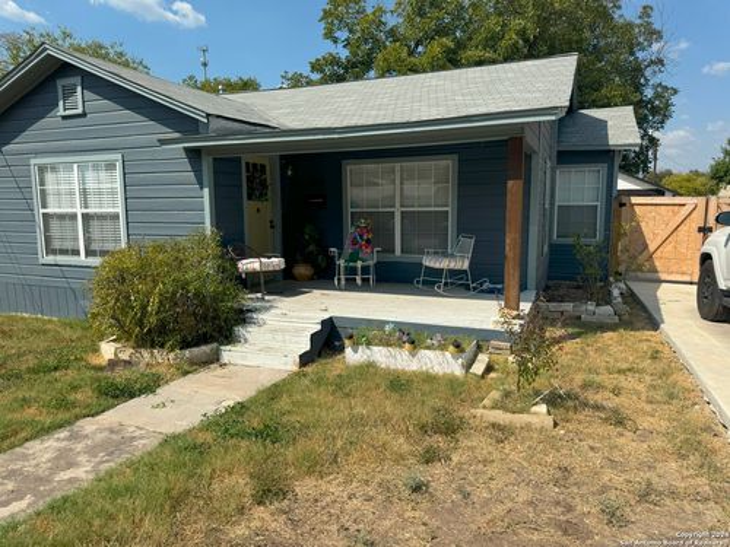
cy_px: 274
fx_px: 506
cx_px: 365
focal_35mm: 24
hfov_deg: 71.6
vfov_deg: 56.8
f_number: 1.78
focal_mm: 6.76
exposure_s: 1/5814
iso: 80
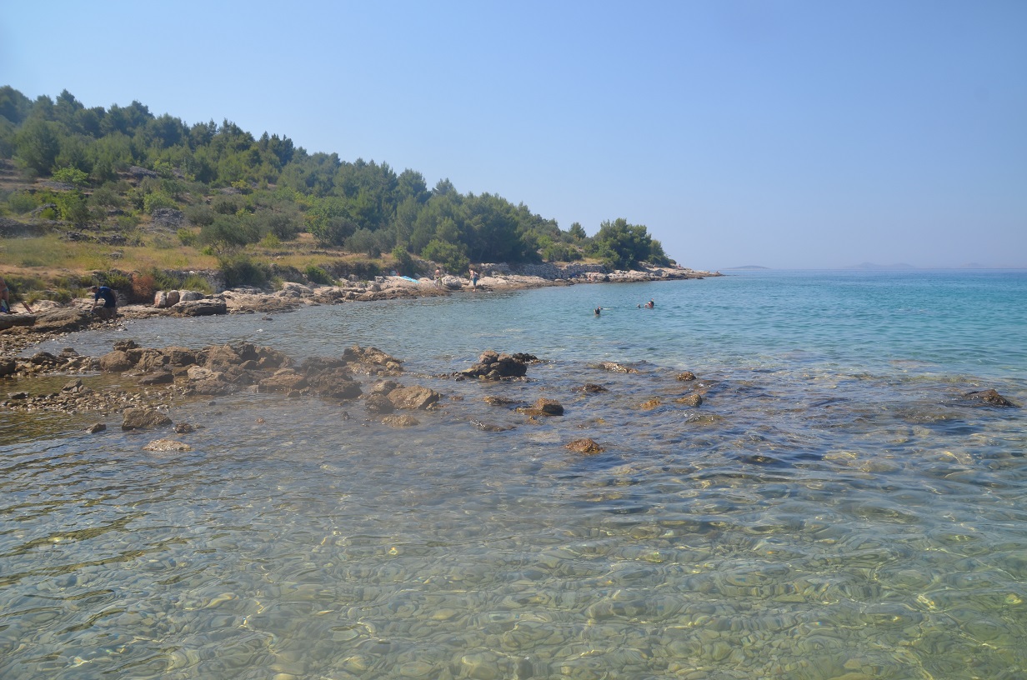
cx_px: 514
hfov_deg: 67.5
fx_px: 769
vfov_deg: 47.7
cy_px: 340
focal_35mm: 27
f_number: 9
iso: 100
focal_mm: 18
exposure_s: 1/320
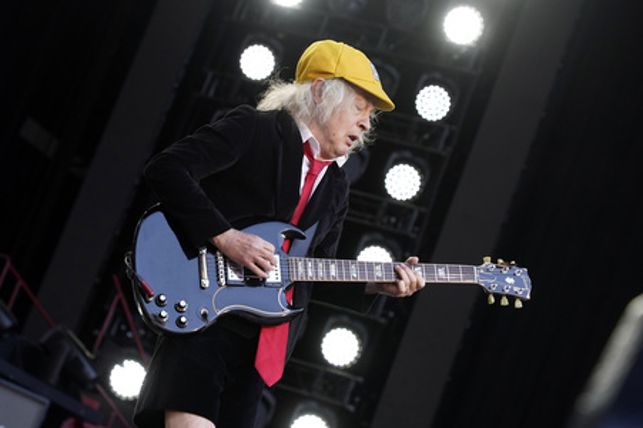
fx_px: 1553
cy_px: 214
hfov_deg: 23.4
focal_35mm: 87
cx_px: 322
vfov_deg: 15.7
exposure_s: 1/400
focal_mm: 87
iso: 1600
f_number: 5
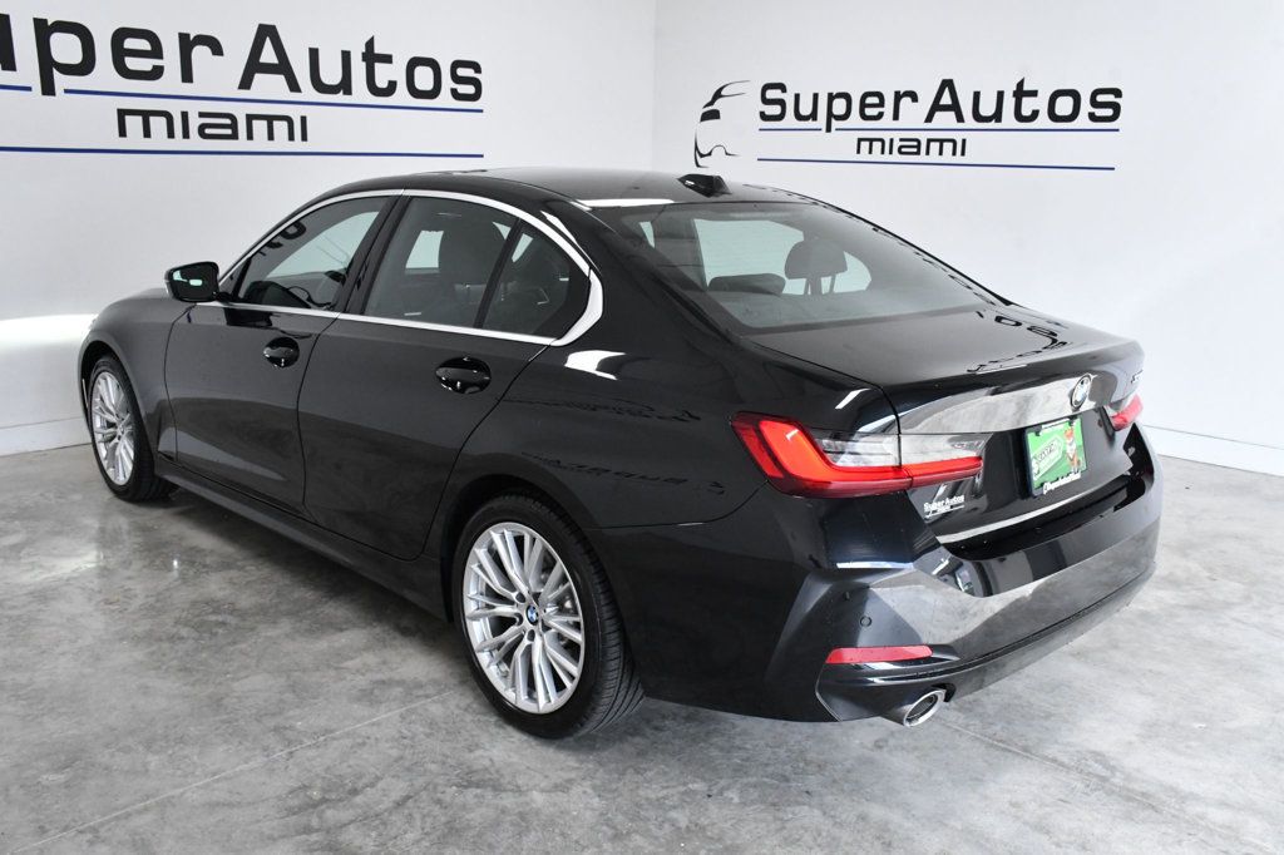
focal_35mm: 33
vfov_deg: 39.9
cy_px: 428
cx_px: 642
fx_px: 1177
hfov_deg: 57.2
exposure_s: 1/400
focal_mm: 22
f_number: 10
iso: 2500
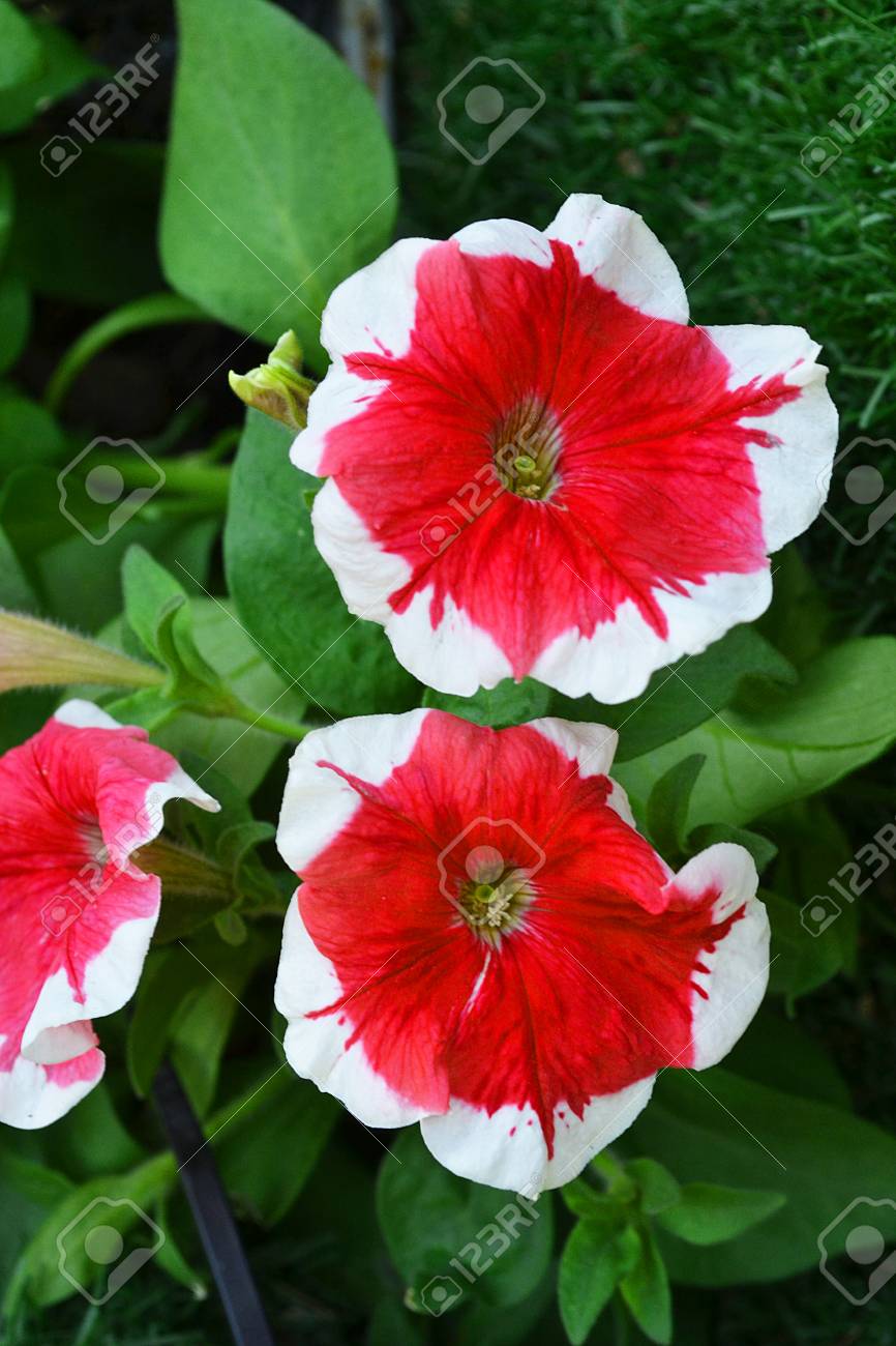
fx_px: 3081
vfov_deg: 24.6
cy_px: 673
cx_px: 448
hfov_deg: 16.5
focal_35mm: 82
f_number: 8
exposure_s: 1/100
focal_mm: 55
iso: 400
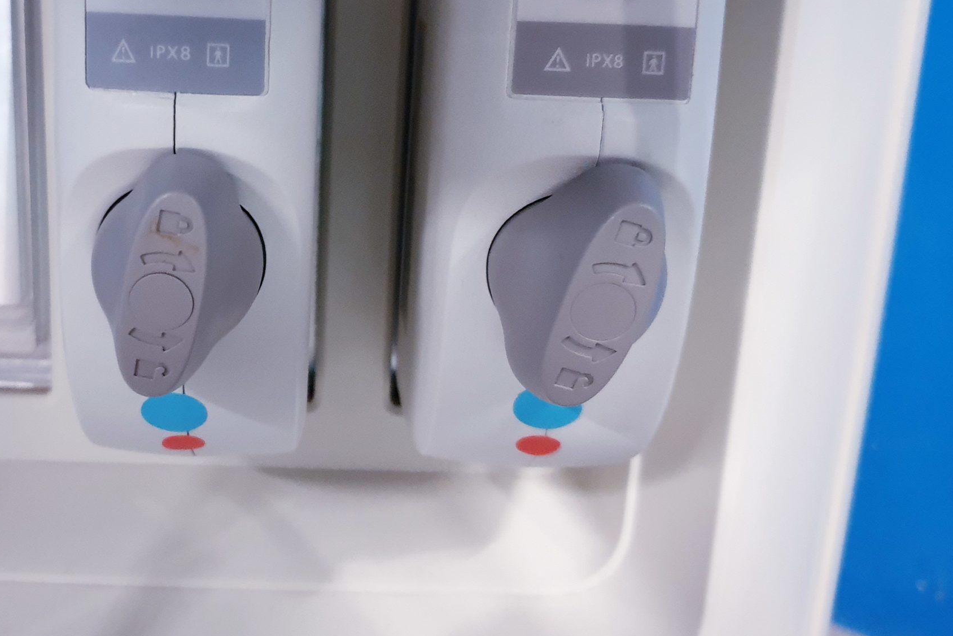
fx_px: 1085
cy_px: 241
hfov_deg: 46.5
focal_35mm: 41
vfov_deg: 32.5
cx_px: 301
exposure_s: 1/13
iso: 250
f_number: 1.5
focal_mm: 4.3
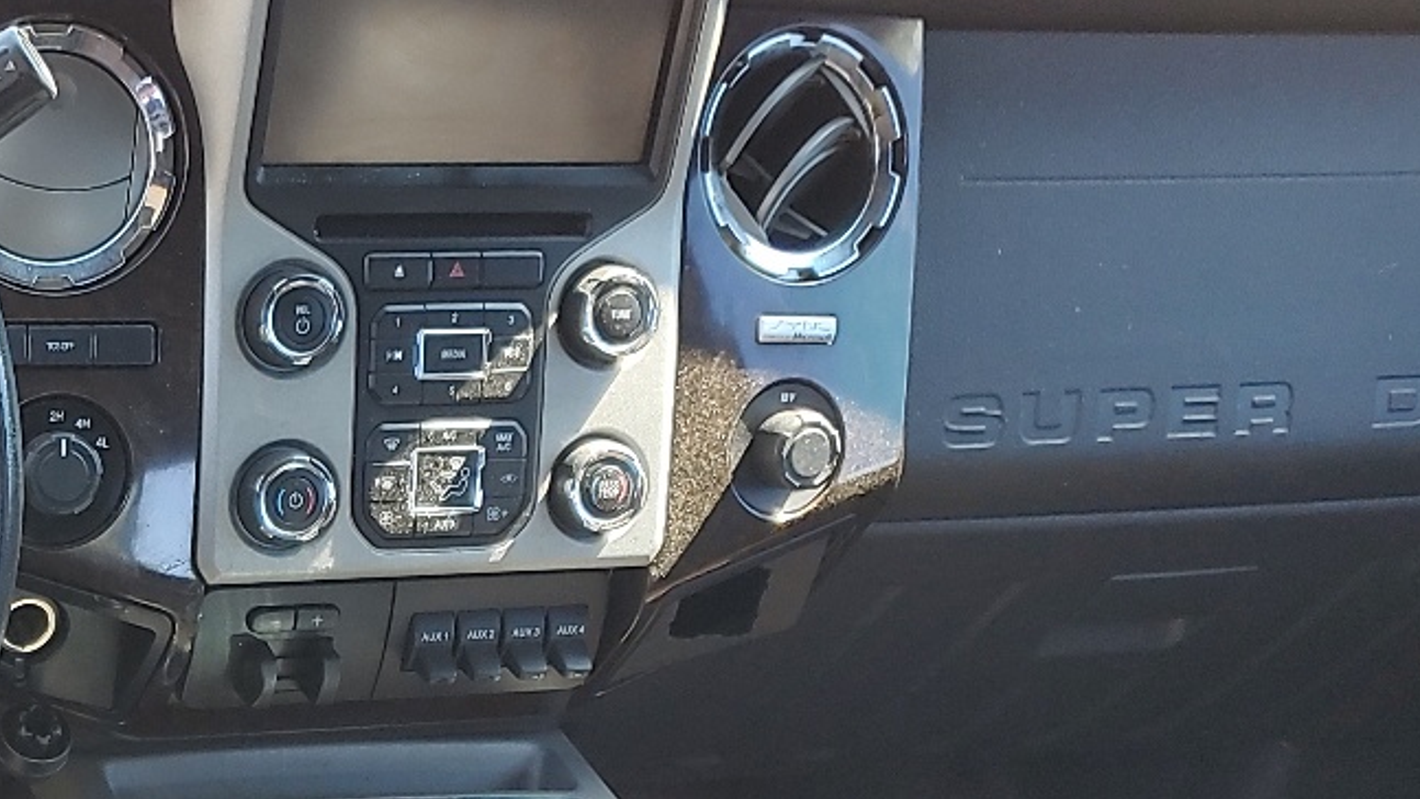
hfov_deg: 27.6
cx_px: -132
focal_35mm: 70
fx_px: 2636
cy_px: 961
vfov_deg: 16.5
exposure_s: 1/125
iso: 50
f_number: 1.5
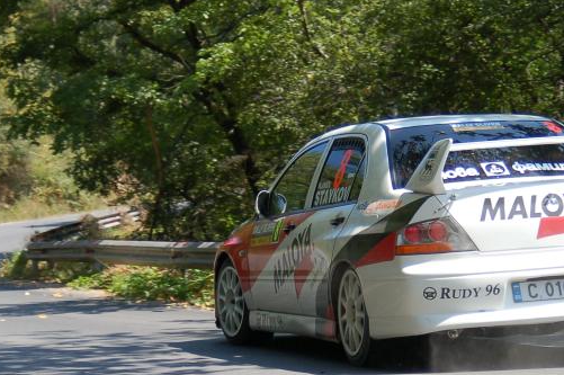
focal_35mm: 135
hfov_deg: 15.2
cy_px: 273
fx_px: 2113
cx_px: 368
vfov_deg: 10.1
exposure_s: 1/1000
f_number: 4
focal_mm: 44
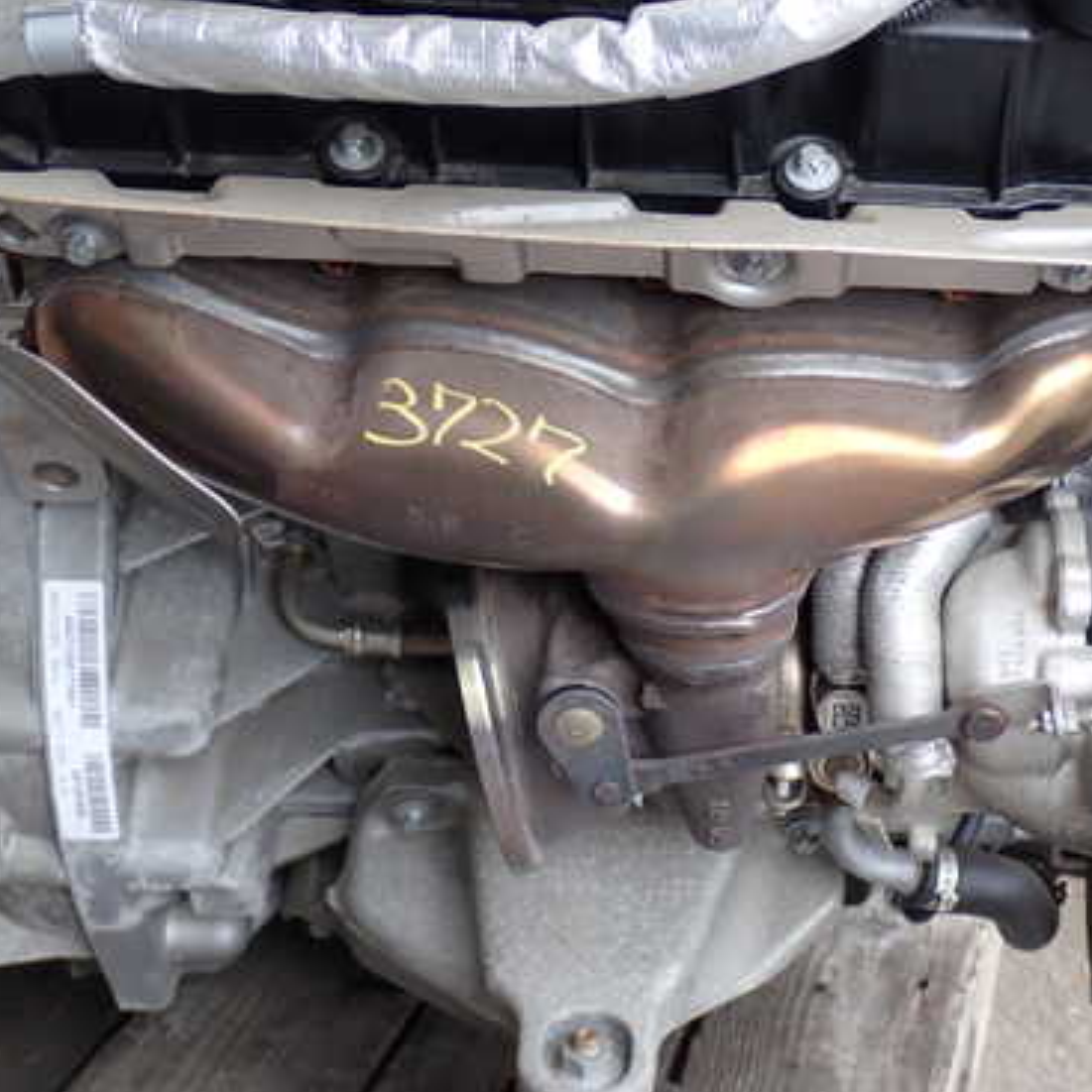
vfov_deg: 25.4
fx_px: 2427
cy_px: 571
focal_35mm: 68
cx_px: 869
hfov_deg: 25.0
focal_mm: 8.4
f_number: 3.1
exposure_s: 1/100
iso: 160
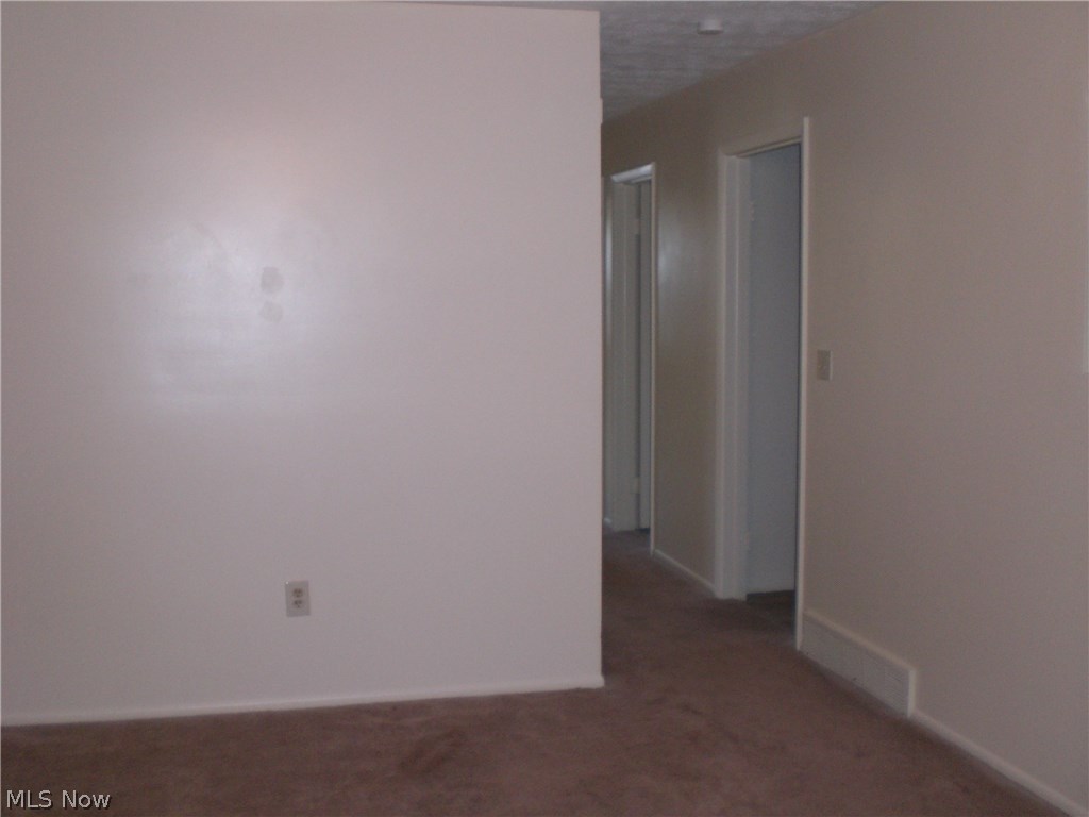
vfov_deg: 37.7
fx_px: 1195
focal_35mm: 38
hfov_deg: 49.0
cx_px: 544
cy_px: 408
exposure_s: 1/60
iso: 200
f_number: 3.1
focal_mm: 6.3
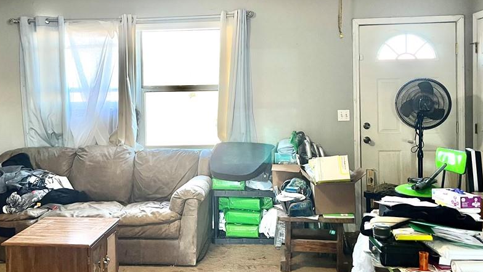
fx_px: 474
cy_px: 102
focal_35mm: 37
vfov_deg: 31.8
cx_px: 217
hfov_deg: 53.9
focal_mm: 5.1
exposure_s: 1/60
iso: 160
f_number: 1.6
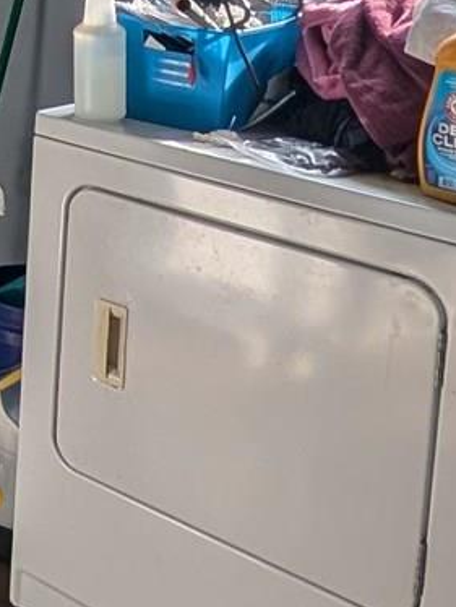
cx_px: -414
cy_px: -37
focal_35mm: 74
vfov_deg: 24.7
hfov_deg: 16.1
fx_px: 1298
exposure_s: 1/552
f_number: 1.7
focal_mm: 2.02
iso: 49
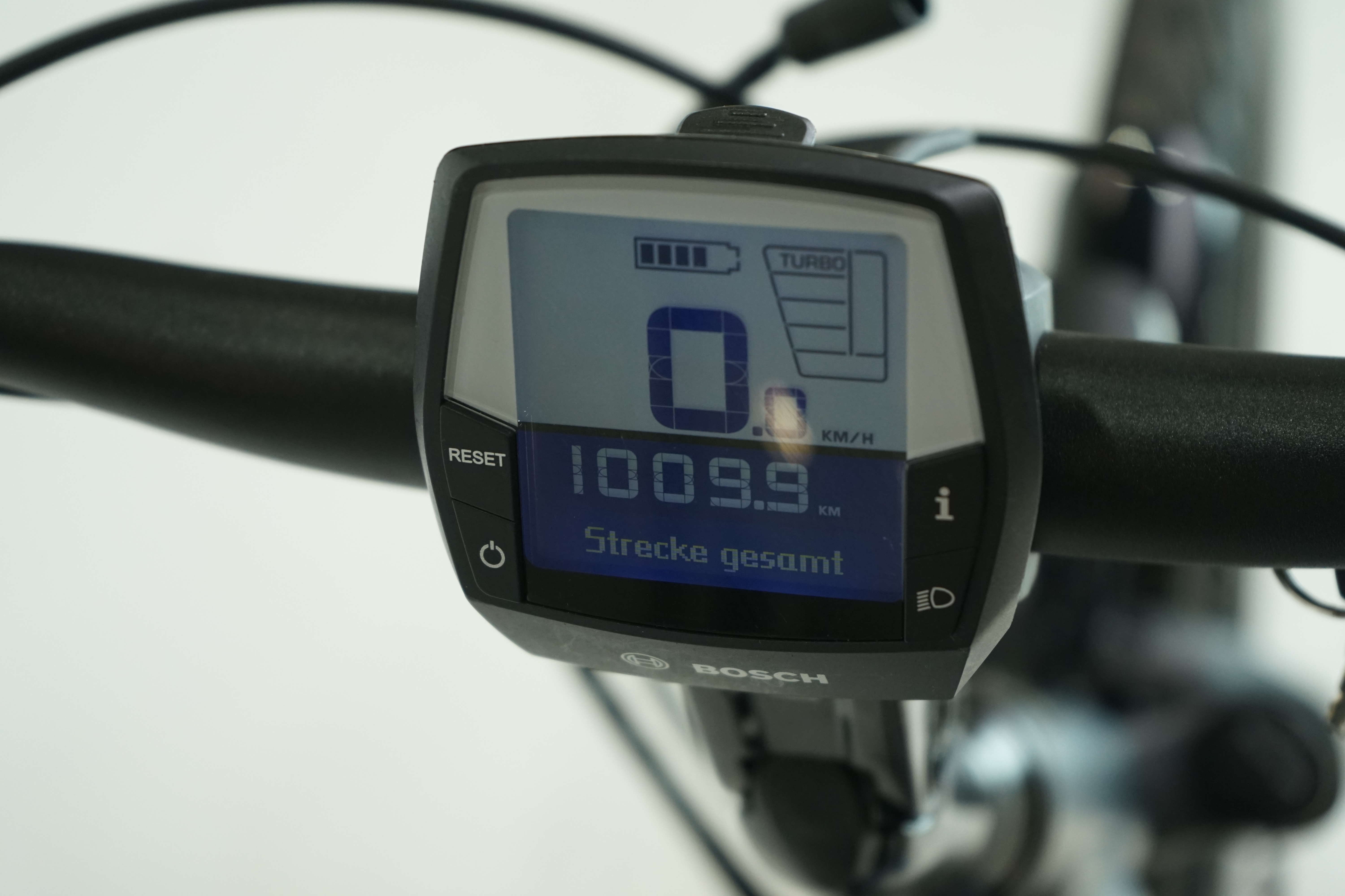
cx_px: 672
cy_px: 448
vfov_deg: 19.5
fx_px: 2615
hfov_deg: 28.8
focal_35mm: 70
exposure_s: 1/200
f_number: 5.6
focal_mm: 70
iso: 1600
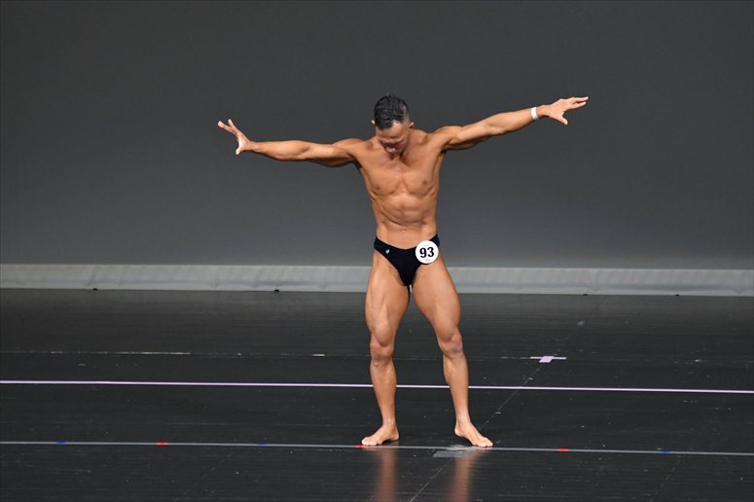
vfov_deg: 4.4
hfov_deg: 6.5
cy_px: 251
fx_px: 6594
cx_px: 377
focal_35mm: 315
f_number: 5.6
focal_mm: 210
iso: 4000
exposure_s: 1/400
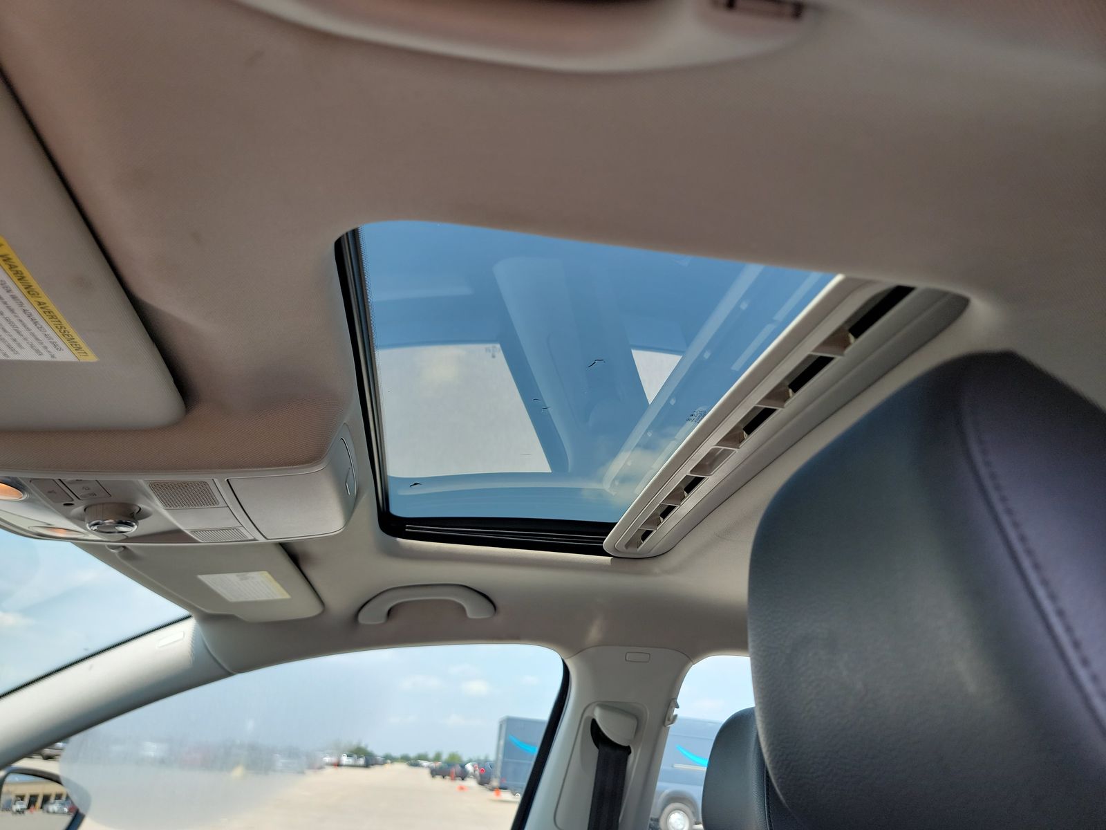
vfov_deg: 56.8
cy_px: 415
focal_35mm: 24
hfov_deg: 71.6
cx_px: 553
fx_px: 767
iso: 50
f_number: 1.8
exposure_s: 1/215
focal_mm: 6.7
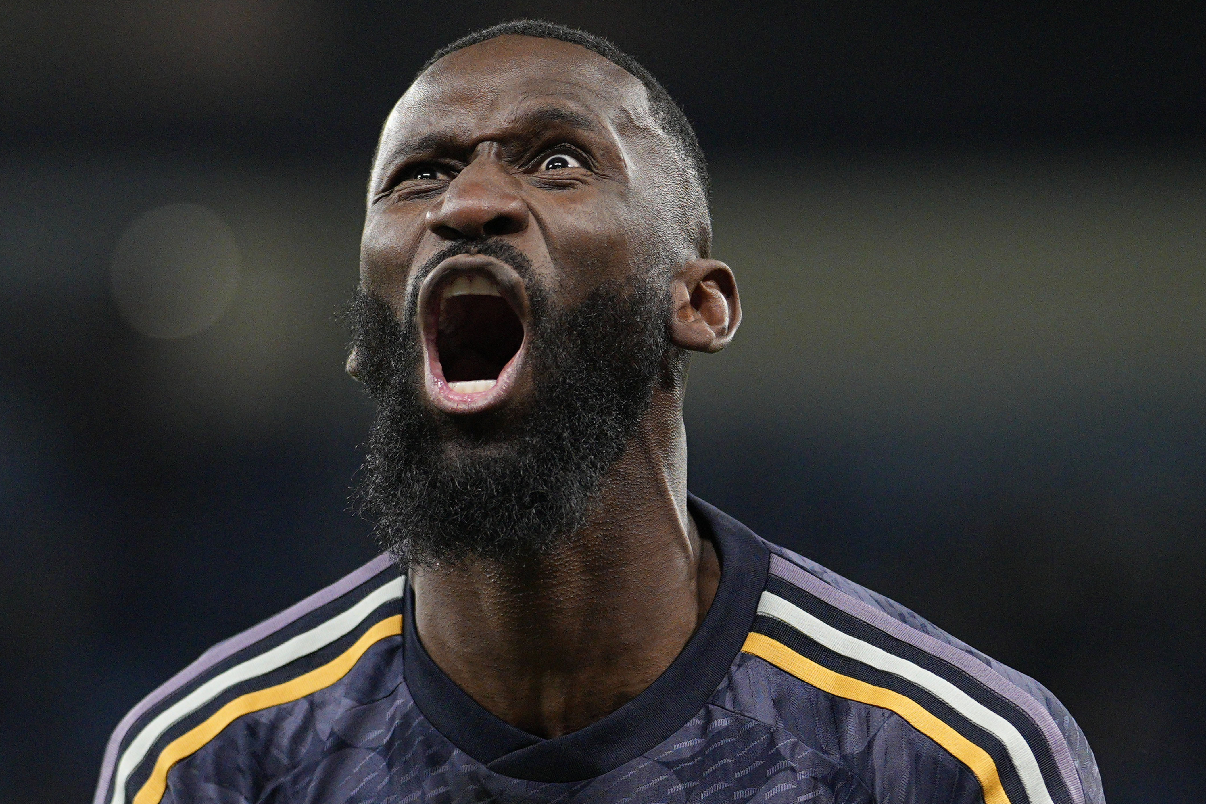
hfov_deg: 7.4
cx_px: 477
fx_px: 9312
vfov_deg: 4.9
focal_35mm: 278
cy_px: 715
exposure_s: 1/2500
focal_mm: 135
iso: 1600
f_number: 1.8
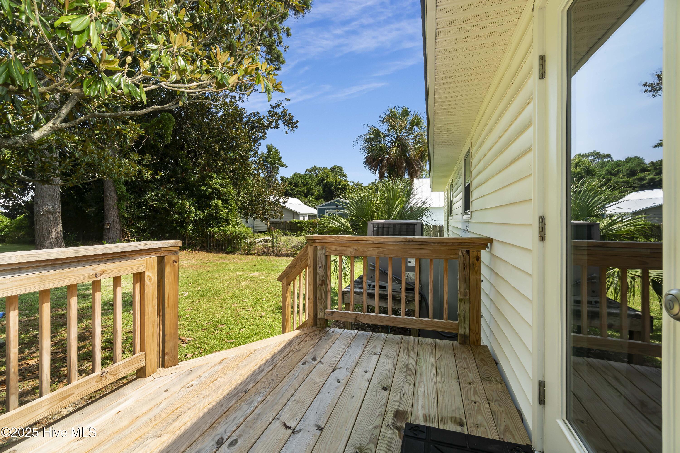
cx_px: 340
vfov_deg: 77.3
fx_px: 283
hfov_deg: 100.4
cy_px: 226
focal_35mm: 15
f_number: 8
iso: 160
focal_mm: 10
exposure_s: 1/60
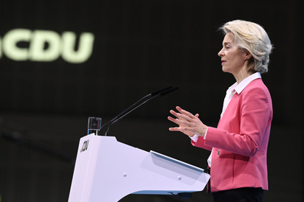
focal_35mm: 219
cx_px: 158
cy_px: 105
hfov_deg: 9.4
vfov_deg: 6.3
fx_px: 1848
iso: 6400
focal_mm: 200
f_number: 4.5
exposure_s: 1/800
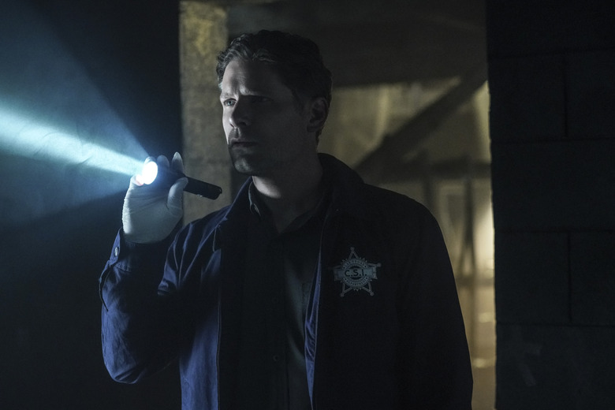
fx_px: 1196
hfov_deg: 28.8
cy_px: 205
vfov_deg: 19.5
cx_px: 308
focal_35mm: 70
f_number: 3.5
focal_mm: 70
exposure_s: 1/100
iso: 8000
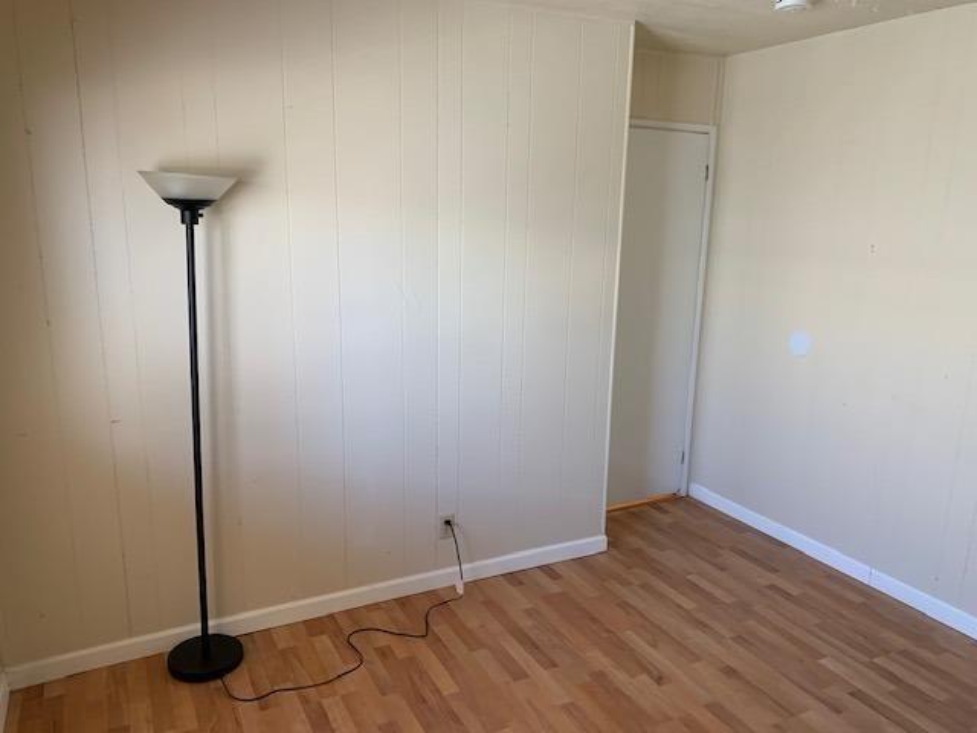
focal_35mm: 26
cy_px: 366
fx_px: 734
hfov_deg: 67.3
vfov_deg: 53.1
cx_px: 488
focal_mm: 4.25
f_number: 1.8
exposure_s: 1/74
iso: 100
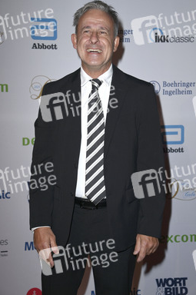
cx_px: 101
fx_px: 598
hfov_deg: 18.6
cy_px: 142
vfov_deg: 27.7
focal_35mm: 73
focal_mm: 70
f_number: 5.6
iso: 640
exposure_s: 1/200
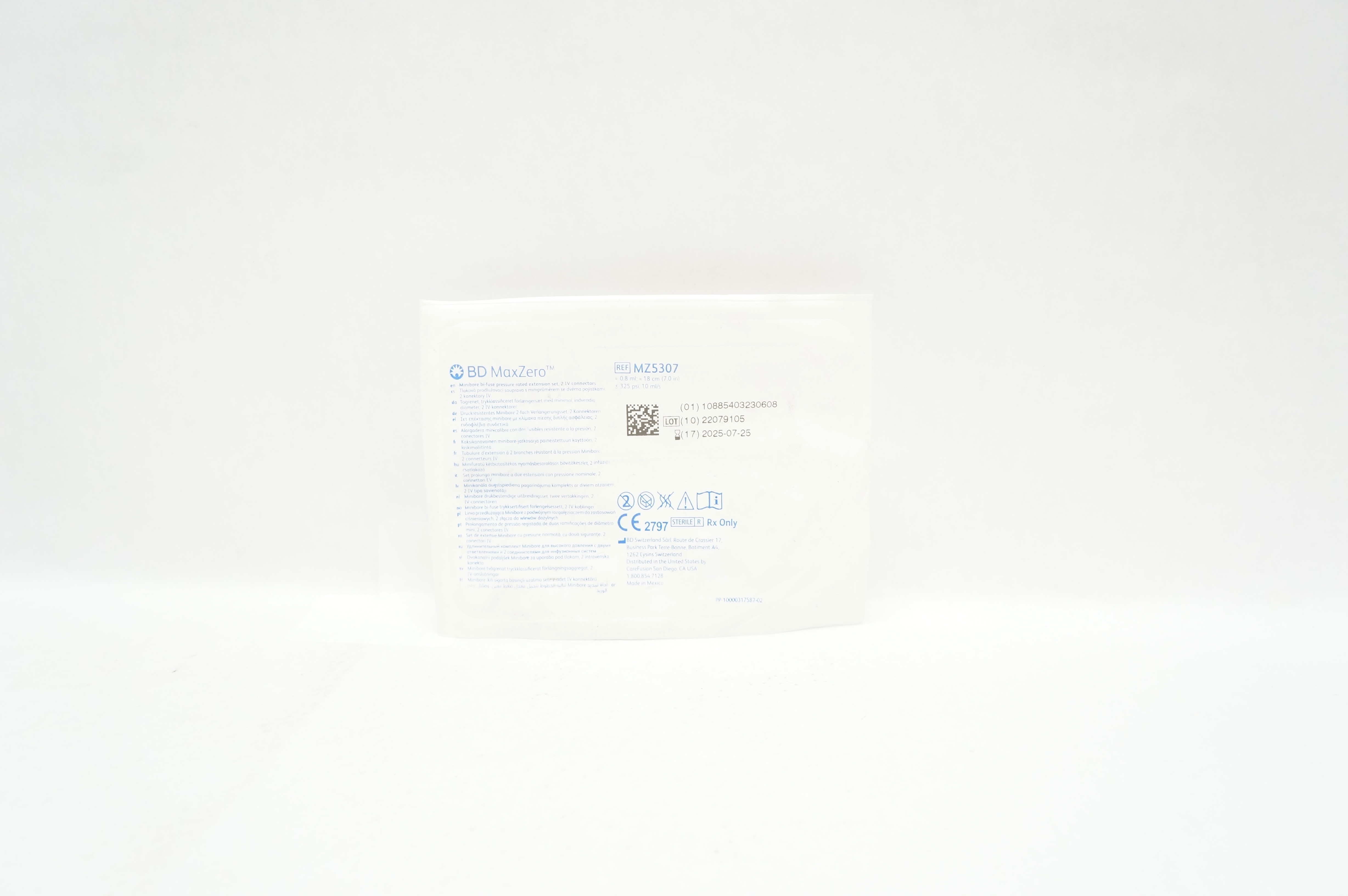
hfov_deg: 67.4
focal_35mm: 27
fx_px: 1010
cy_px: 448
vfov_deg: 47.8
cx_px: 674
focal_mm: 18
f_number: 6.3
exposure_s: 1/60
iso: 800
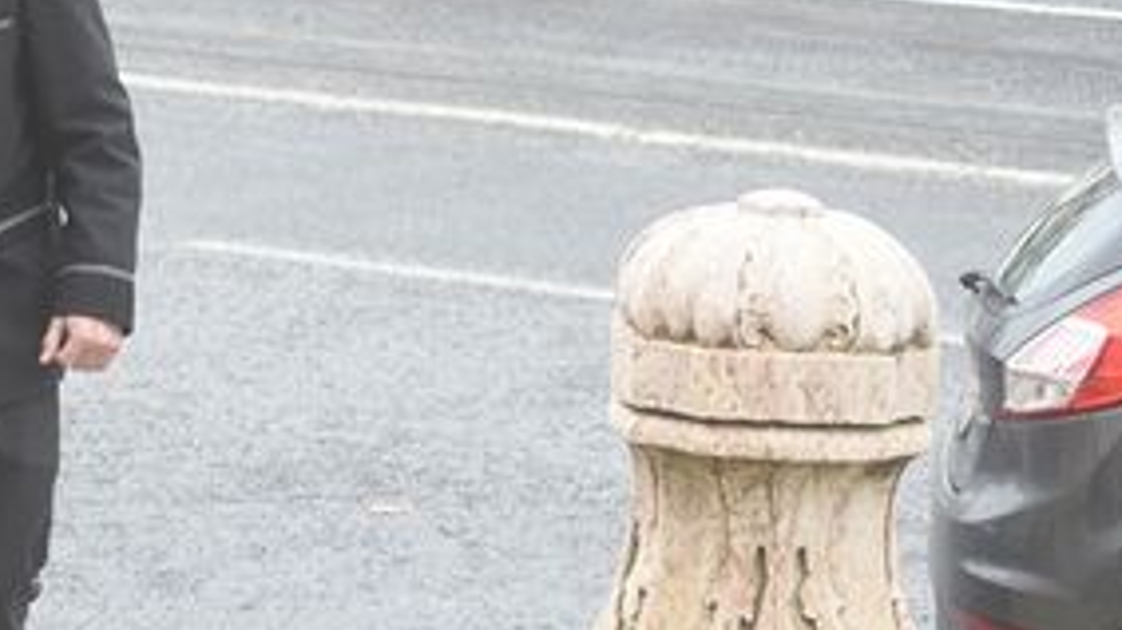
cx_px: -349
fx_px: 6127
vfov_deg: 5.9
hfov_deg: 10.2
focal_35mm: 206
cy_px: 331
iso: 250
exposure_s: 1/400
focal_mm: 70
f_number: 4.5
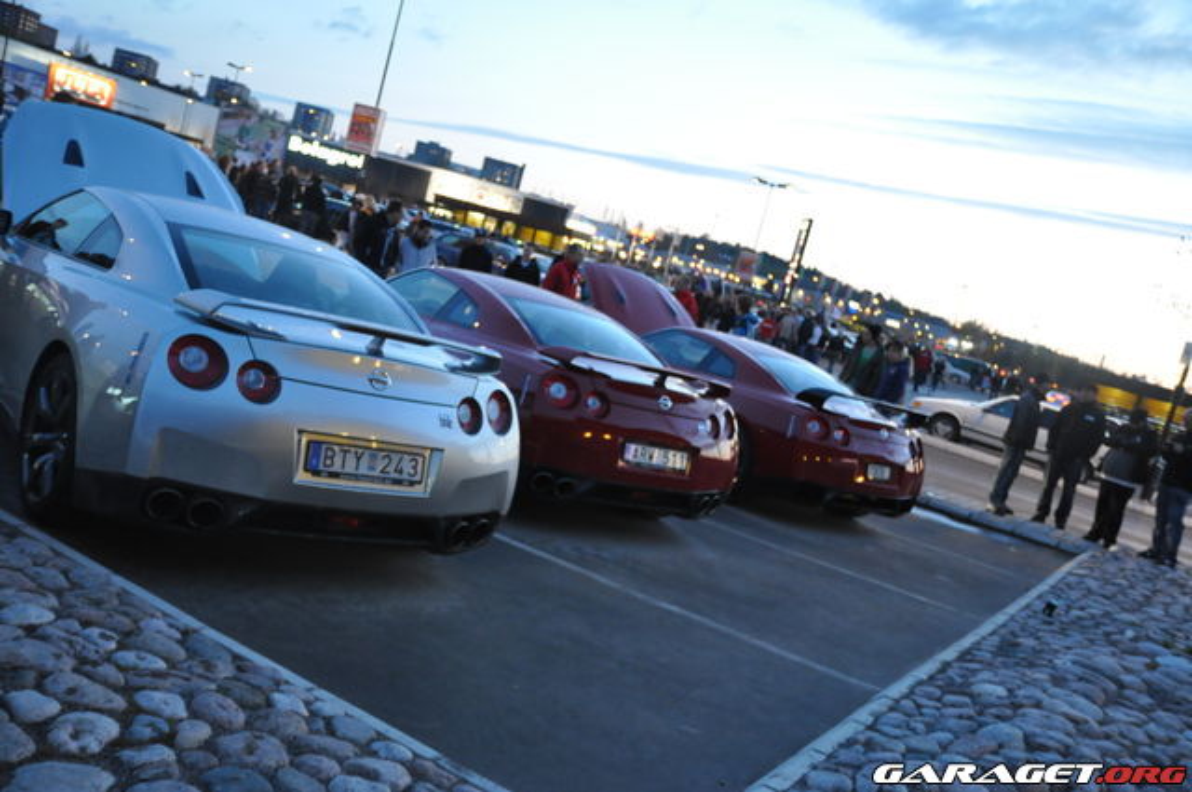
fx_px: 1141
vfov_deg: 38.3
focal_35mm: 34
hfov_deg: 55.2
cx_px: 596
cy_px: 396
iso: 1600
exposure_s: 1/25
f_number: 2.8
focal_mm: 23
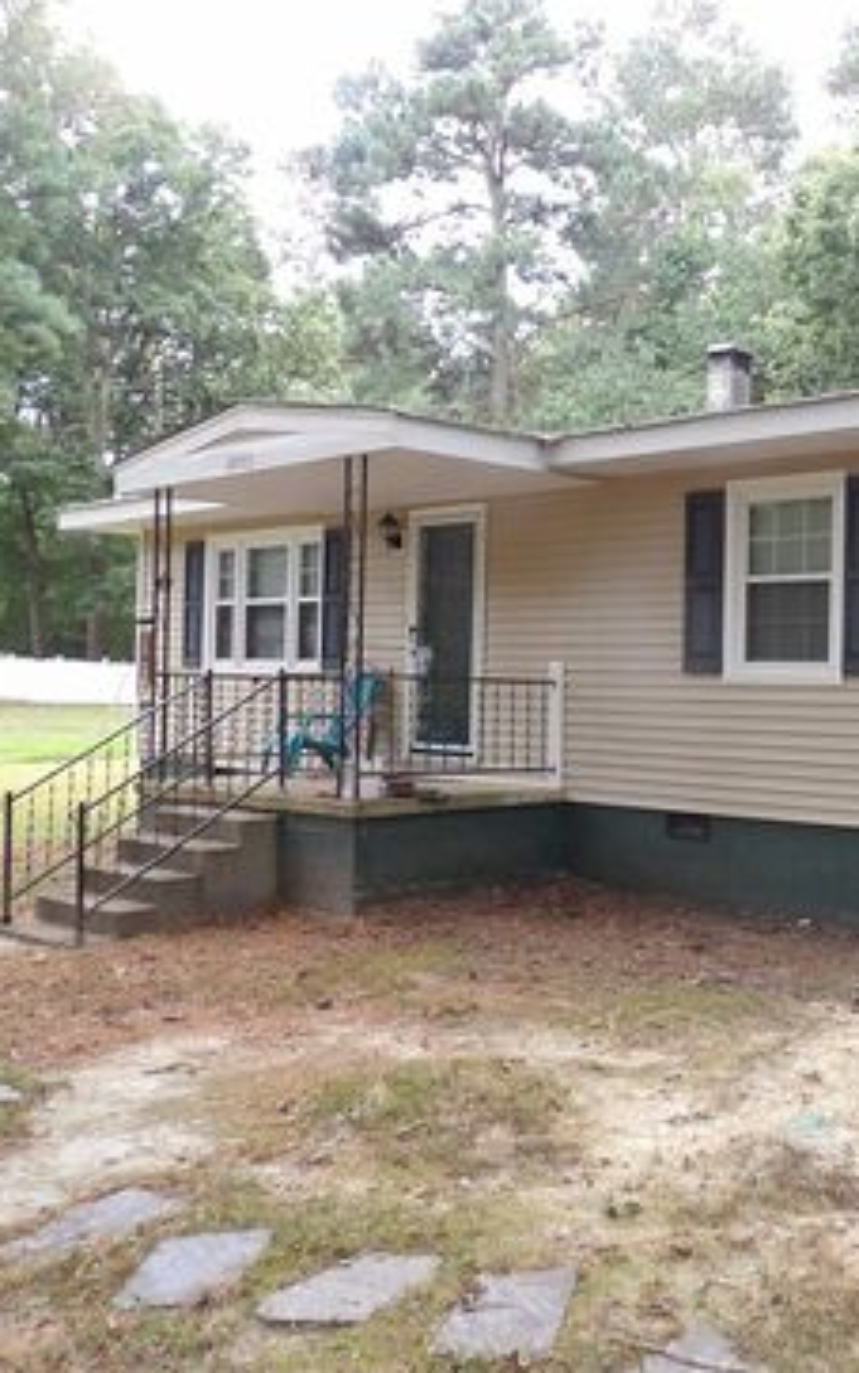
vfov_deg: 55.3
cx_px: 859
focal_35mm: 35
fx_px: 1310
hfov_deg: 33.2
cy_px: 675
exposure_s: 1/39
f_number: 3.2
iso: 100
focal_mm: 4.3
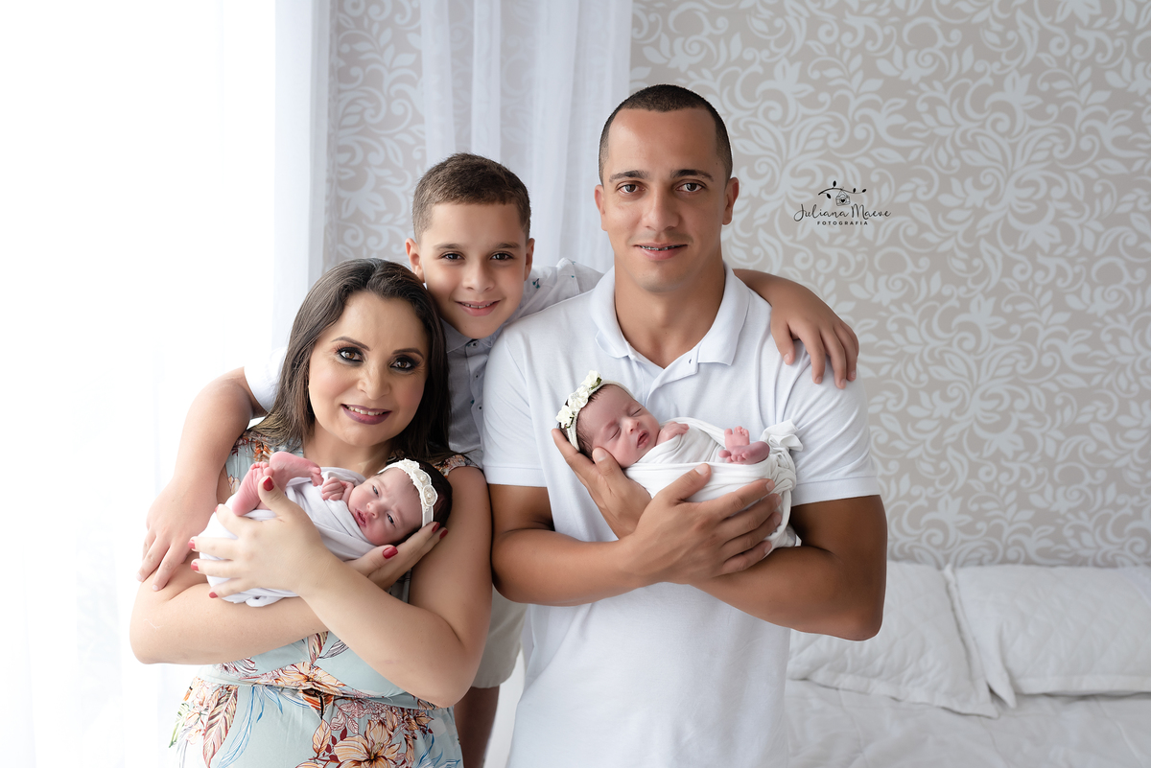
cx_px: 576
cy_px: 384
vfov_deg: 37.9
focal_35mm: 35
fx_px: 1119
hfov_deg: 54.4
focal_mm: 35
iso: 500
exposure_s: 1/200
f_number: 4.5
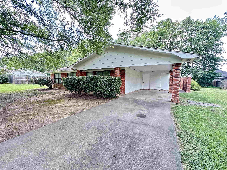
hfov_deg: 102.1
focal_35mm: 14
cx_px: 114
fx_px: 92
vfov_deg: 85.7
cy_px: 85
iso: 100
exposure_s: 1/99
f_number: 2.2
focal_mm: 2.22
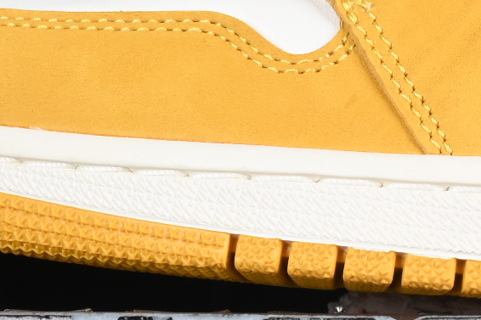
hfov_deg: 5.5
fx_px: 4929
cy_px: -156
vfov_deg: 3.7
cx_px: 684
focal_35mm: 369
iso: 160
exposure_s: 1/80
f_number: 7.1
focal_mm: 50
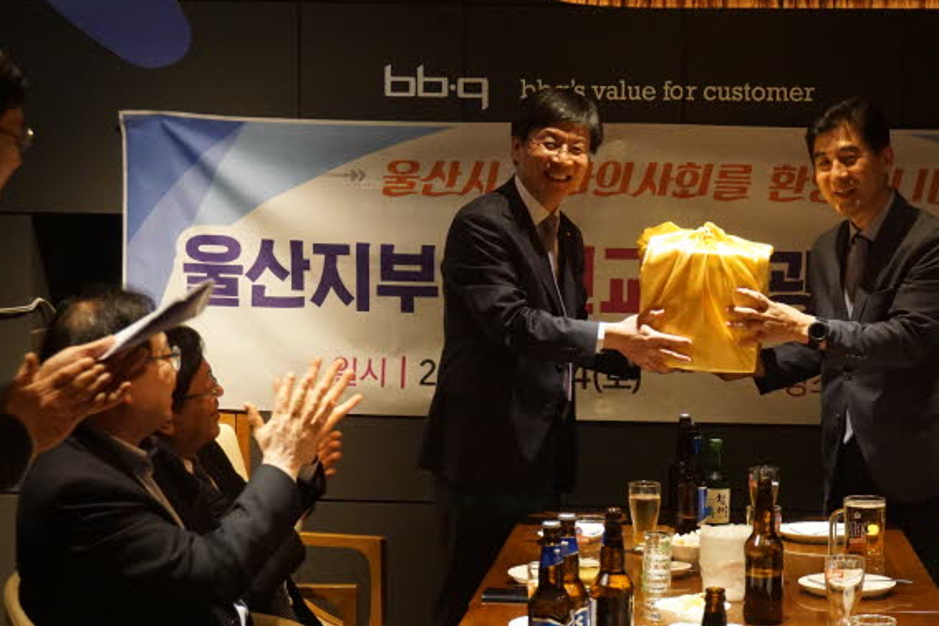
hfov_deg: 25.6
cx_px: 623
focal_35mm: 79
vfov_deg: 17.3
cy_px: 367
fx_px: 2054
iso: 3200
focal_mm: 35
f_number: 5.6
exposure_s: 1/30
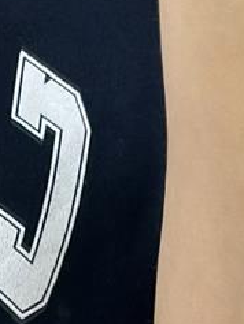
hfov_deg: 4.5
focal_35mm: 324
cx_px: -345
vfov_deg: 6.1
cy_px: 220
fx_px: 3042
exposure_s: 1/141
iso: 64
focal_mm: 6.86
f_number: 1.78
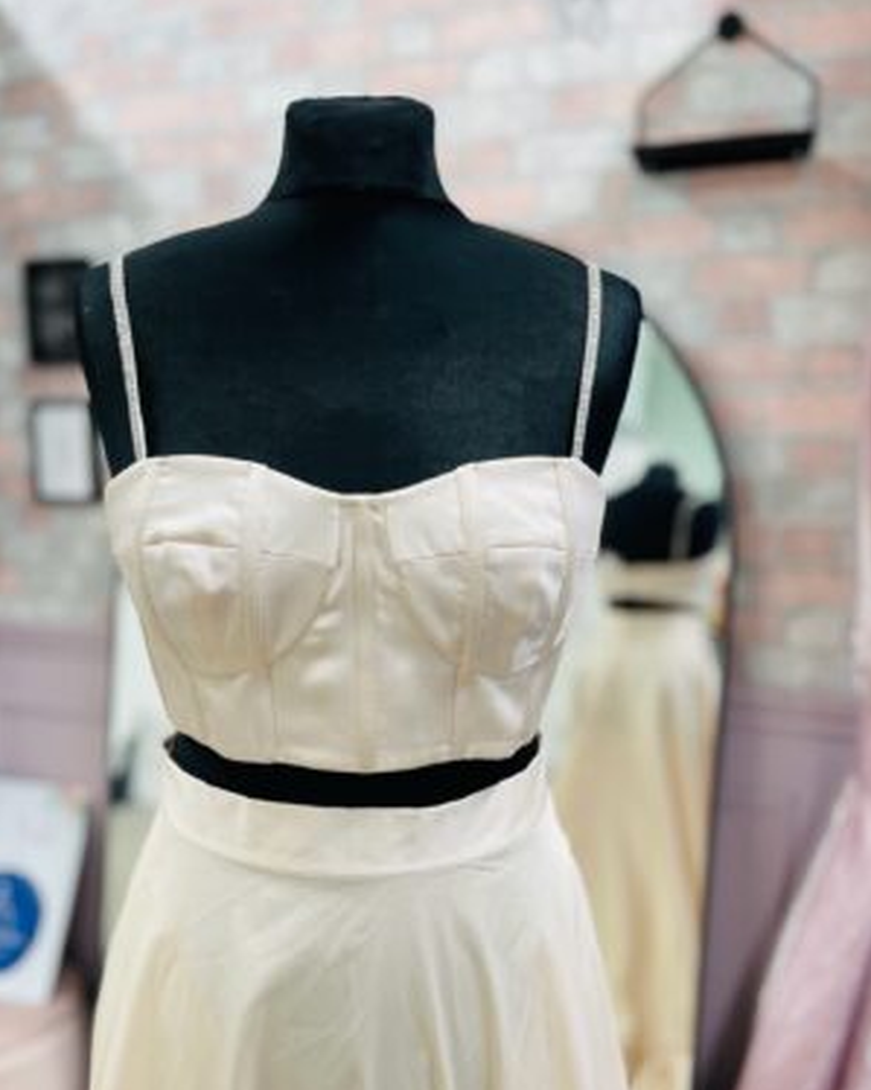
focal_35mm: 29
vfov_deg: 60.3
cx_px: 411
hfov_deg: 49.9
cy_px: 611
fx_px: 935
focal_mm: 5.1
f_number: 1.6
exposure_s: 1/50
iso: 80
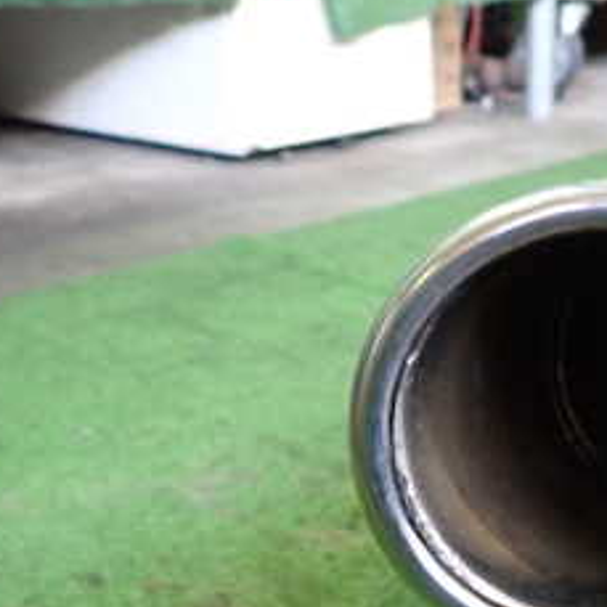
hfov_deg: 28.0
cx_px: 586
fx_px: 1151
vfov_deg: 28.5
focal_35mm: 58
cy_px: 533
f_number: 2
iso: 640
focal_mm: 4.5
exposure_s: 1/30
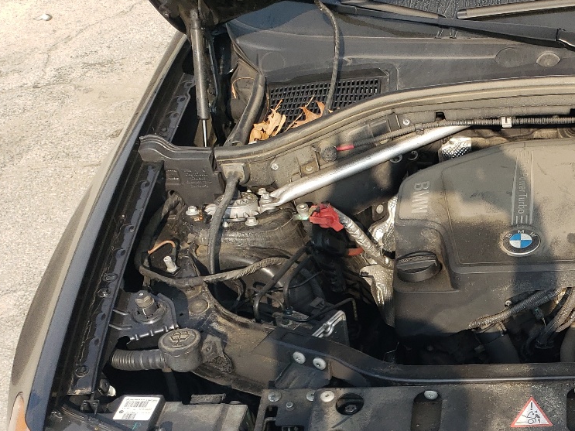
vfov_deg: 25.4
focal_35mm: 56
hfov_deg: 31.6
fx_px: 930
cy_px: 373
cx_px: 584
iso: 50
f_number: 1.5
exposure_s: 1/1429
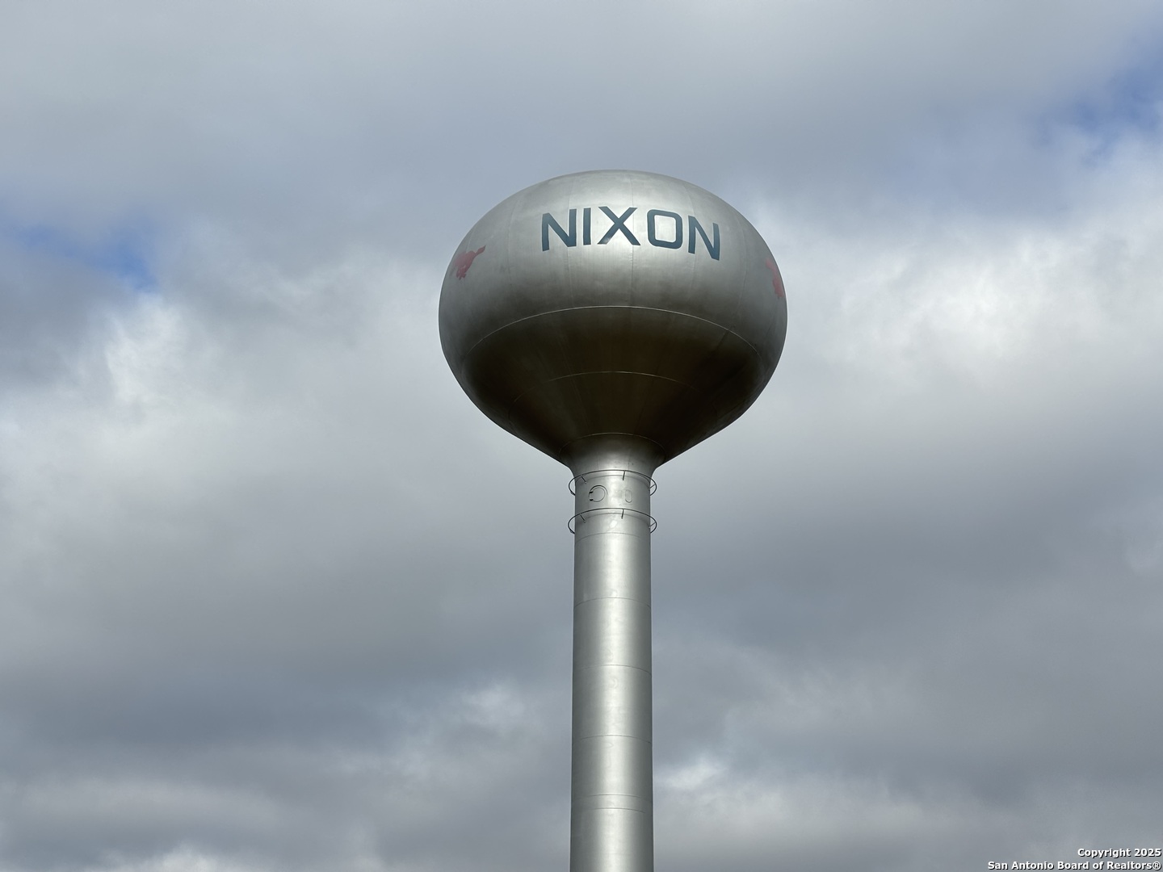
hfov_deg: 36.8
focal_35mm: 52
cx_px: 582
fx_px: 1747
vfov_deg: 28.0
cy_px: 436
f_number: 1.6
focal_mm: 5.96
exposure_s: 1/2857
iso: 32
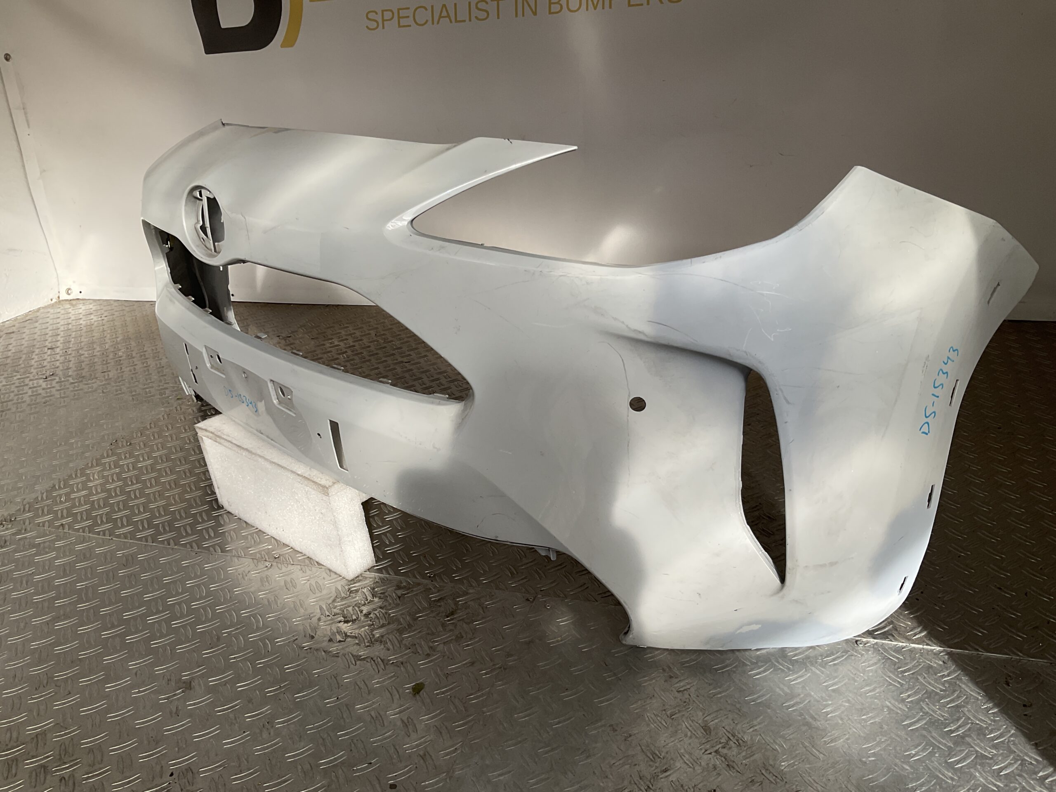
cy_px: 396
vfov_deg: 48.2
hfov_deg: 61.7
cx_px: 528
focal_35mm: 29
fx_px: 885
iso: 16
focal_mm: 3
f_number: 1.8
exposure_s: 1/683
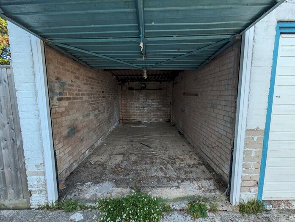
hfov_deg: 94.4
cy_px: 111
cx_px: 148
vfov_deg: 78.3
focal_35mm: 16
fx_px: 137
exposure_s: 1/178
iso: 49
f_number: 2.2
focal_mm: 2.35
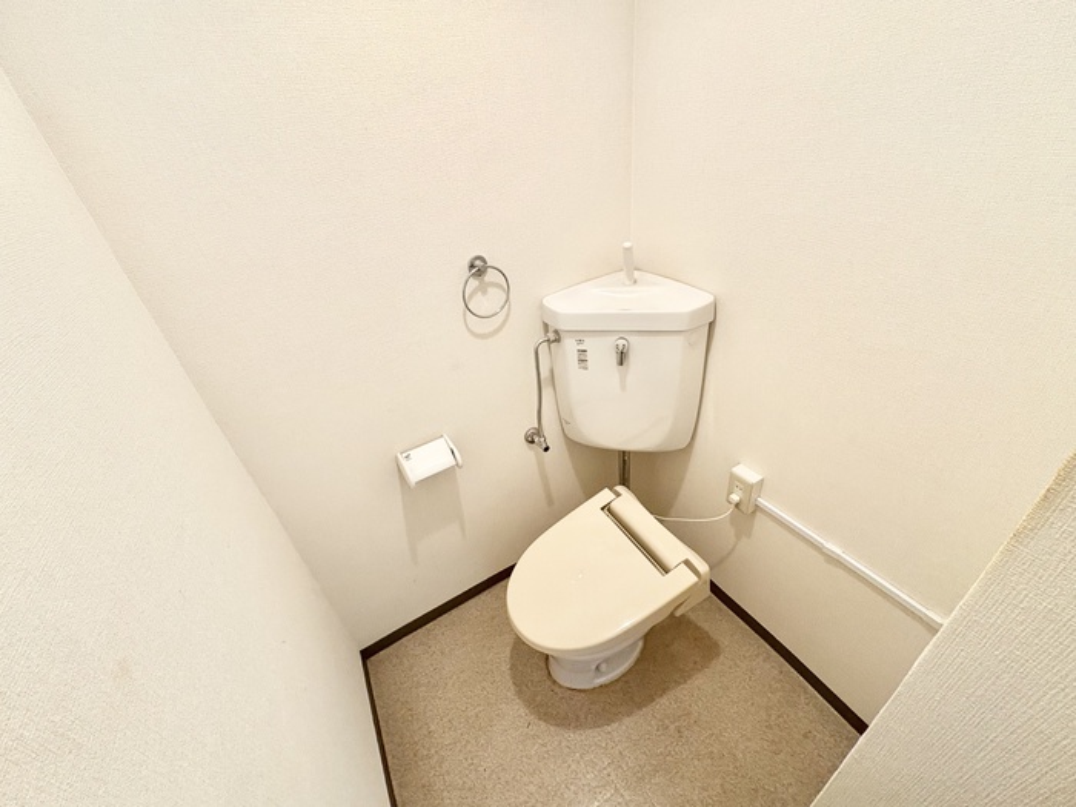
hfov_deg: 102.1
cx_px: 538
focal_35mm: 14
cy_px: 404
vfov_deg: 85.7
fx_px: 435
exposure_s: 1/60
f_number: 2.2
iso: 320
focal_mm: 2.22
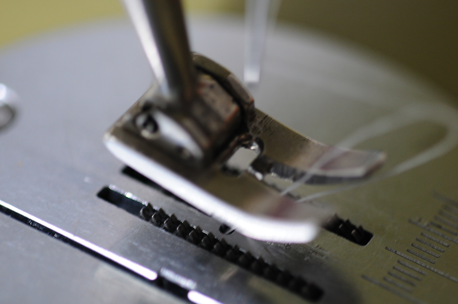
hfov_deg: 15.2
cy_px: 152
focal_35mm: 135
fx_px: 1715
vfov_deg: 10.1
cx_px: 229
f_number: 3.8
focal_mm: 90
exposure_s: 1/25
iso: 400
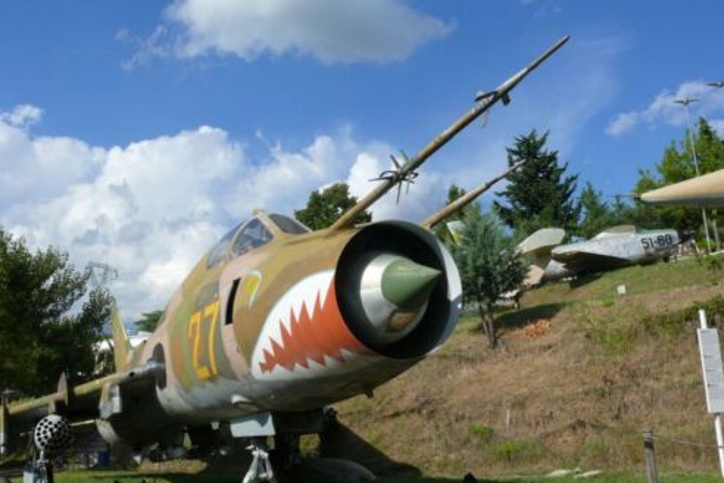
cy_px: 250
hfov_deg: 51.9
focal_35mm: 37
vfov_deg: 35.9
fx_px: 744
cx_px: 366
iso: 100
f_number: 8
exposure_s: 1/500
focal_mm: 7.4
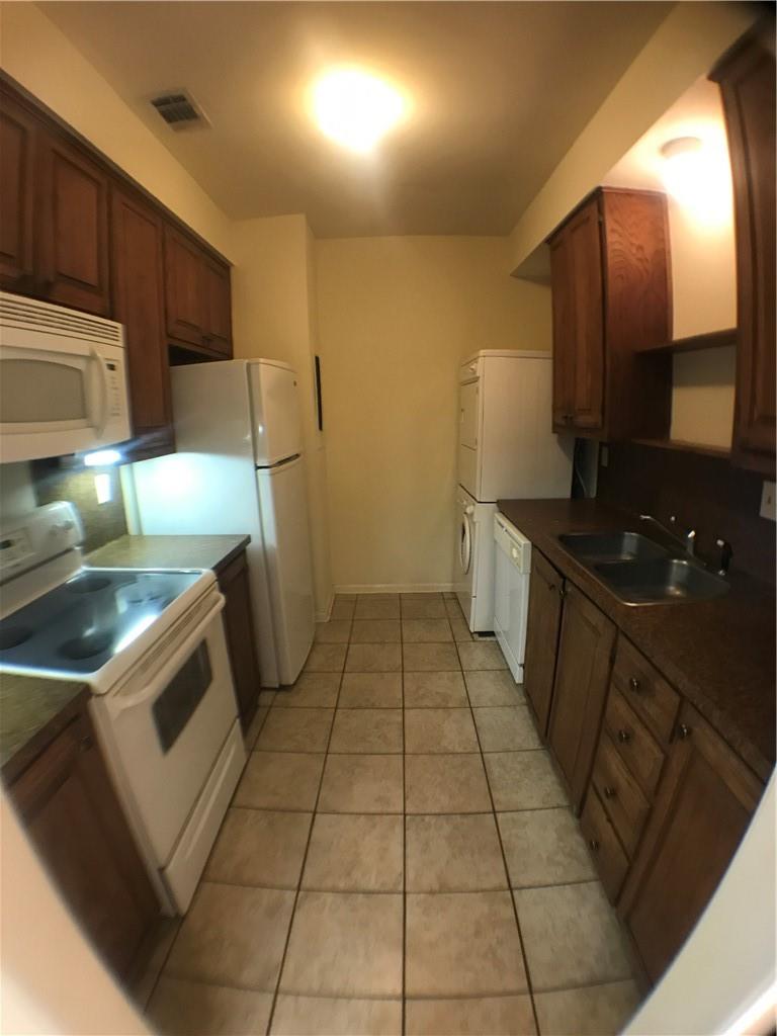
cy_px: 518
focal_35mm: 28
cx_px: 388
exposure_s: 1/15
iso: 64
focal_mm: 3.99
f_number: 1.8
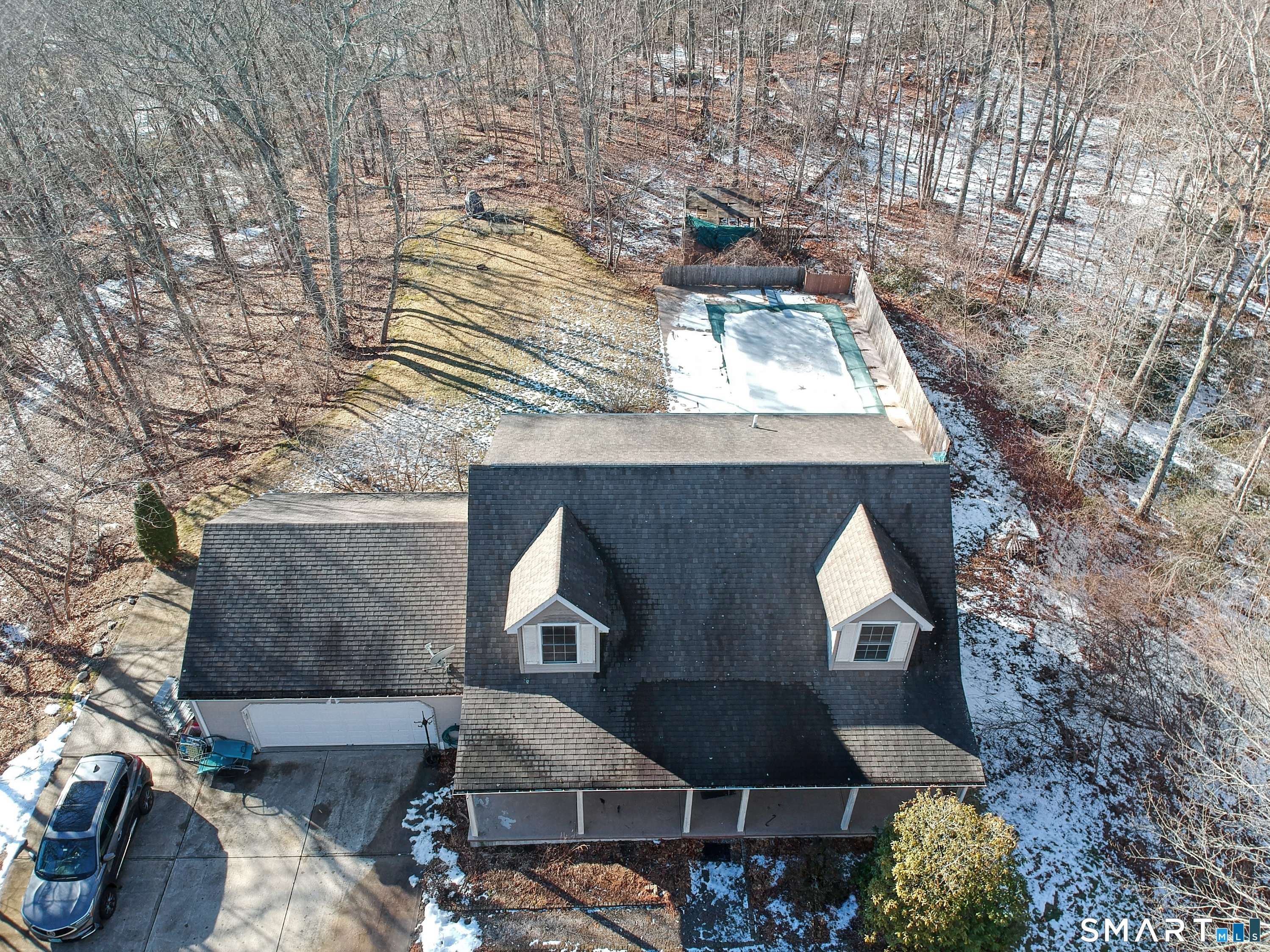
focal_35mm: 25
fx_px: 917
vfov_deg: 54.9
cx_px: 635
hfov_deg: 69.4
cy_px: 476
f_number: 2.6
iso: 100
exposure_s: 1/240
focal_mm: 4.49
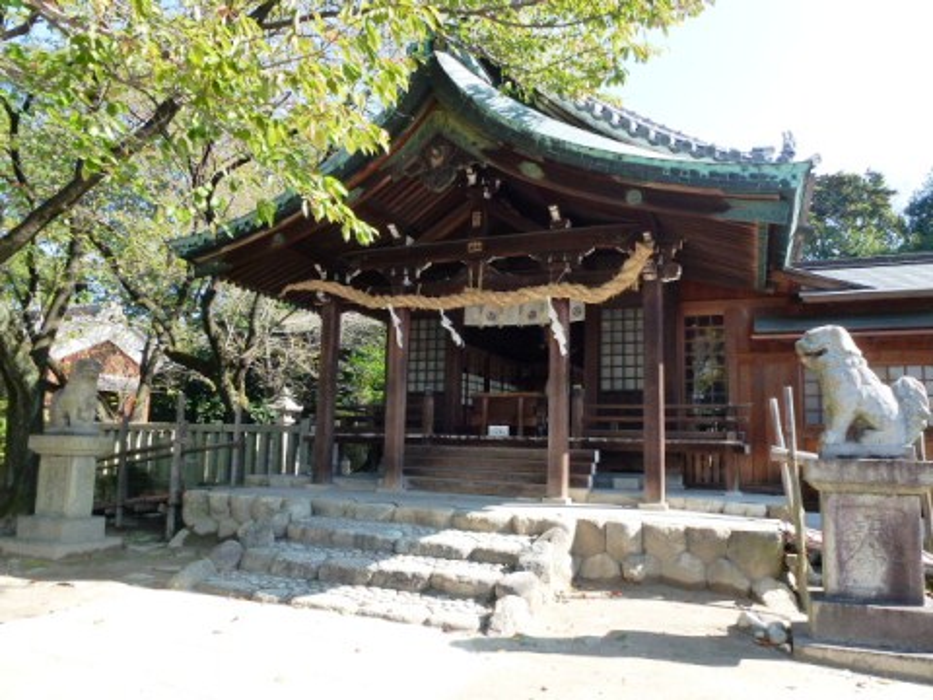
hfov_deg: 71.6
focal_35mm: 24
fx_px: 647
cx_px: 466
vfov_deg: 56.8
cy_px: 350
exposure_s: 1/200
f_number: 4
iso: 160
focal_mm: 4.3
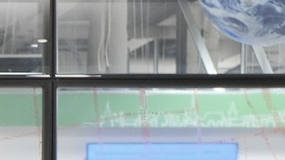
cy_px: 321
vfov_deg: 6.5
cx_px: -288
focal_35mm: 180
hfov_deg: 10.9
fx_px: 1360
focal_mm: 23
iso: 1250
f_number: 2
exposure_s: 1/125
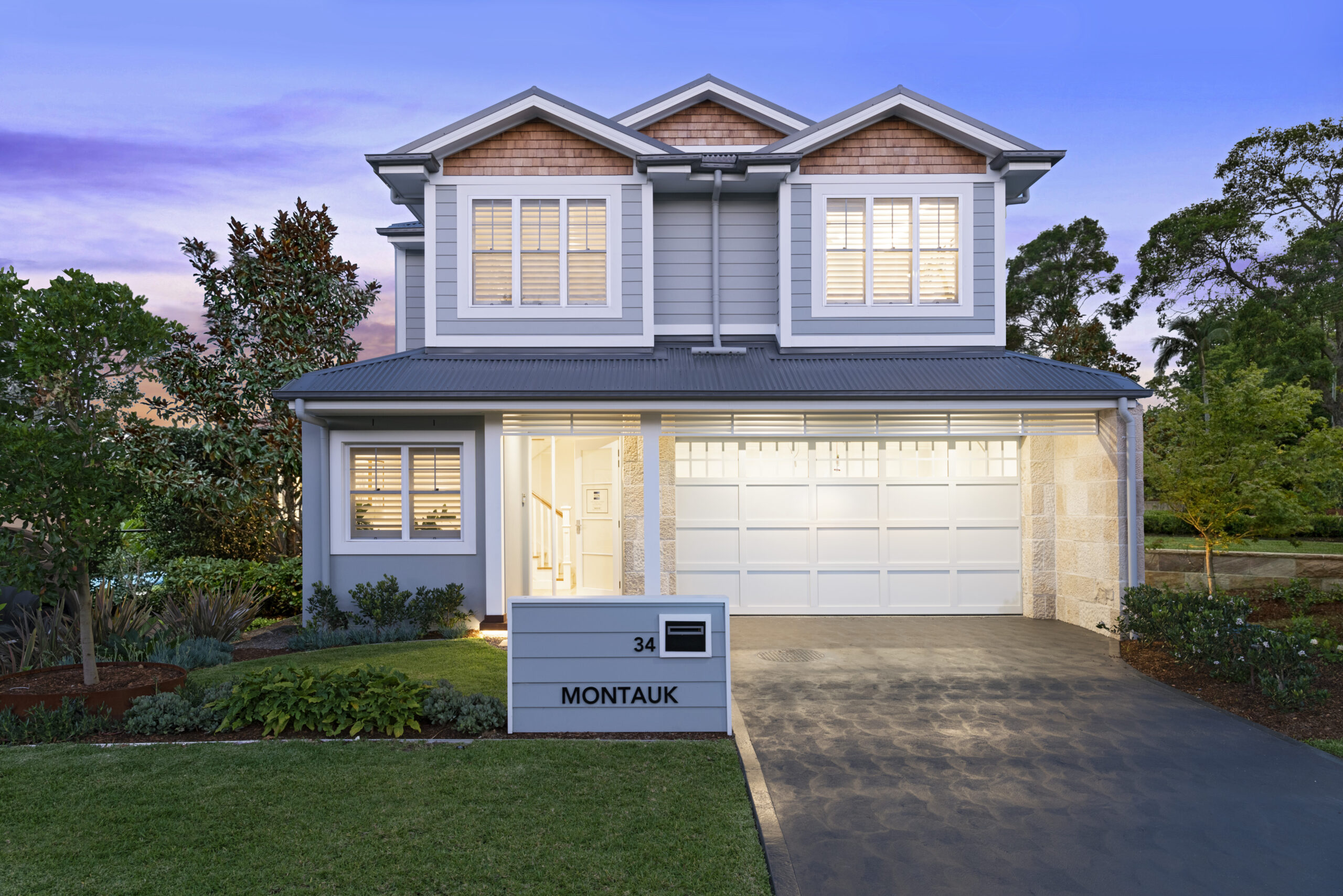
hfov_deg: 73.7
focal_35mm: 24
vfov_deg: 53.2
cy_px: 448
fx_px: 896
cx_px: 672
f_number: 10
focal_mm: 24
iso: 250
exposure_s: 1.3
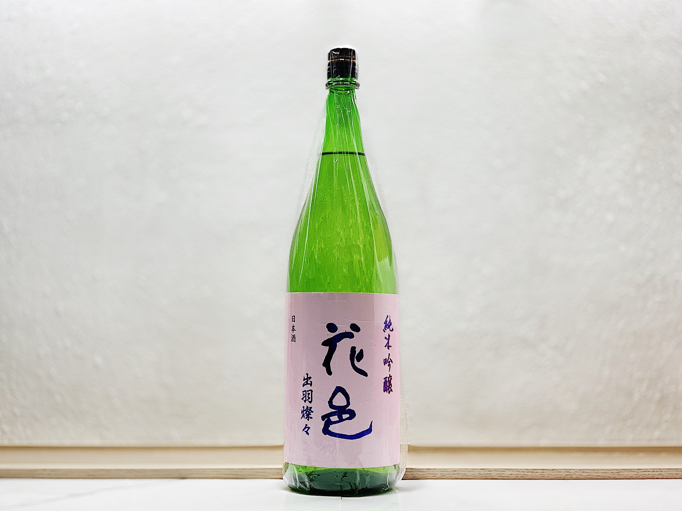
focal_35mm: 53
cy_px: 259
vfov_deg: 27.5
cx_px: 343
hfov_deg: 36.2
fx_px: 1044
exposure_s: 1/122
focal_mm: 6
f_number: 2.4
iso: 80
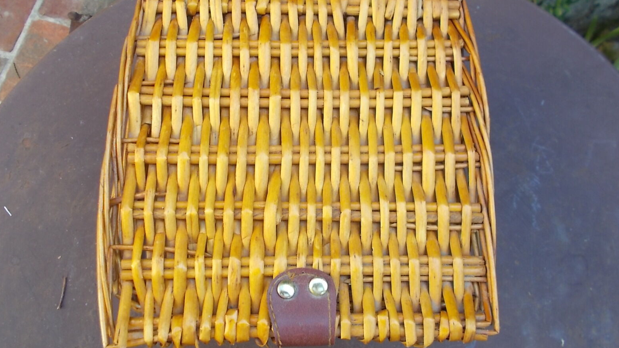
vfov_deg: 40.2
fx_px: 476
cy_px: 178
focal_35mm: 29
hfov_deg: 66.1
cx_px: 308
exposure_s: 1/80
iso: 80
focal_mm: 4.6
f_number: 3.2
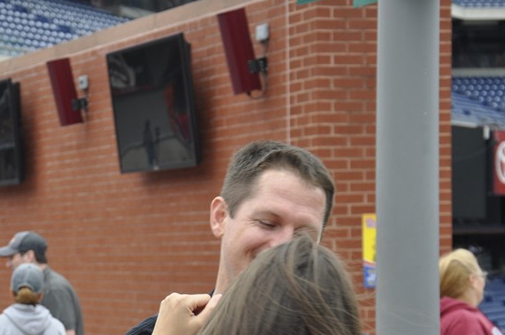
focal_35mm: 157
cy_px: 293
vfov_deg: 8.7
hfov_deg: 13.1
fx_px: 2200
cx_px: 145
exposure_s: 1/125
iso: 400
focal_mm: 58
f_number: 5.6
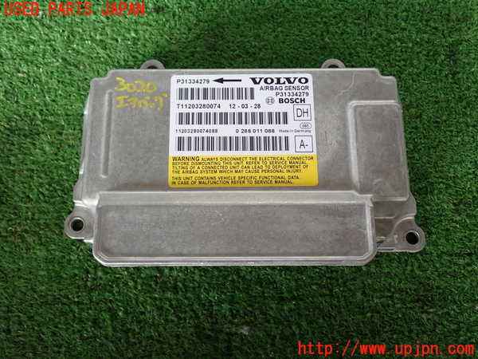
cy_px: 180
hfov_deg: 49.0
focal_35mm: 38
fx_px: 525
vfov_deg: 37.7
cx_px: 239
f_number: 2.7
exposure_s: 1/80
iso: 200
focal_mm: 6.83
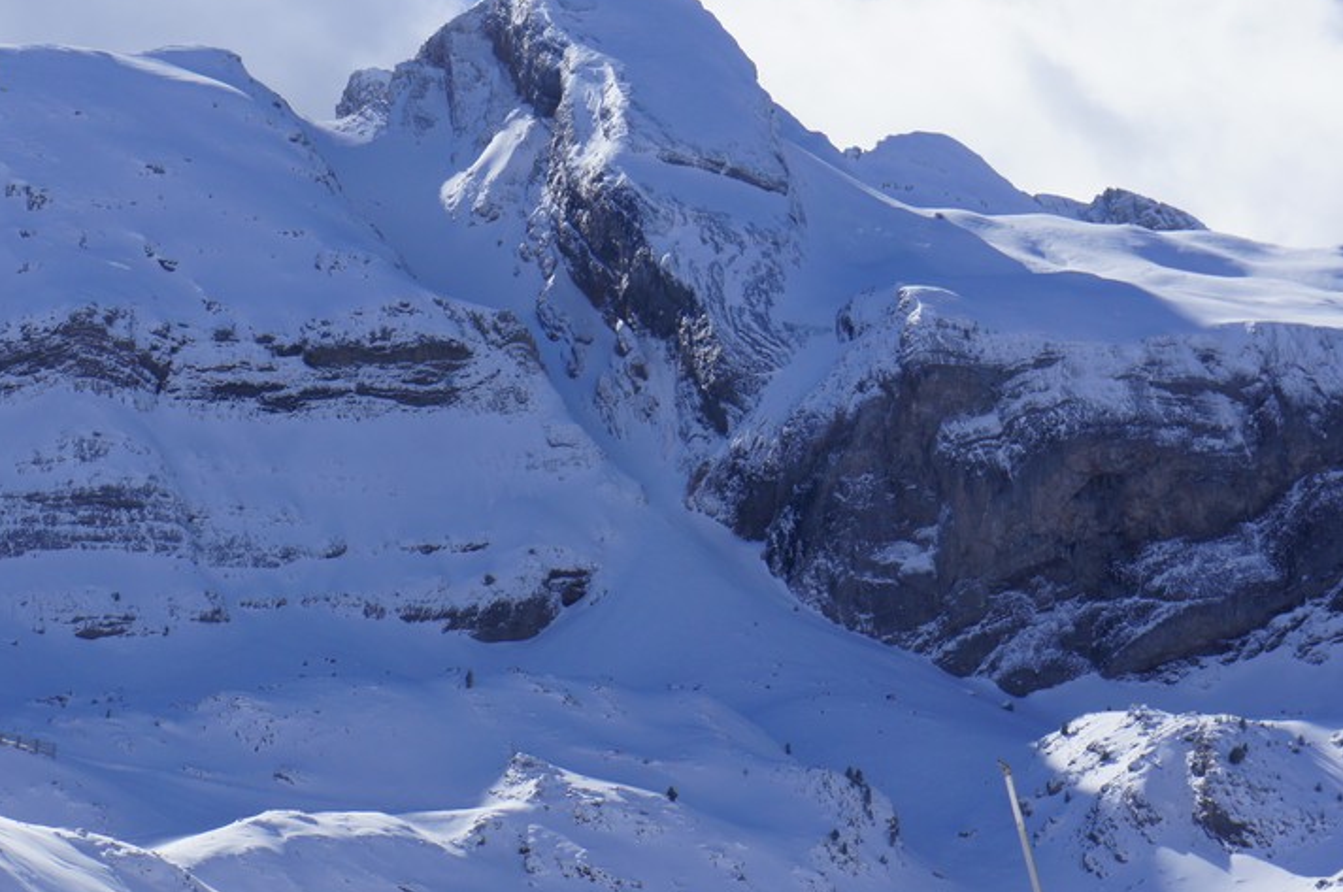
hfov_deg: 17.2
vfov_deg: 11.5
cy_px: 553
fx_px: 4424
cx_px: 468
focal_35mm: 119
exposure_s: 1/500
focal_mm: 55
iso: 200
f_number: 13
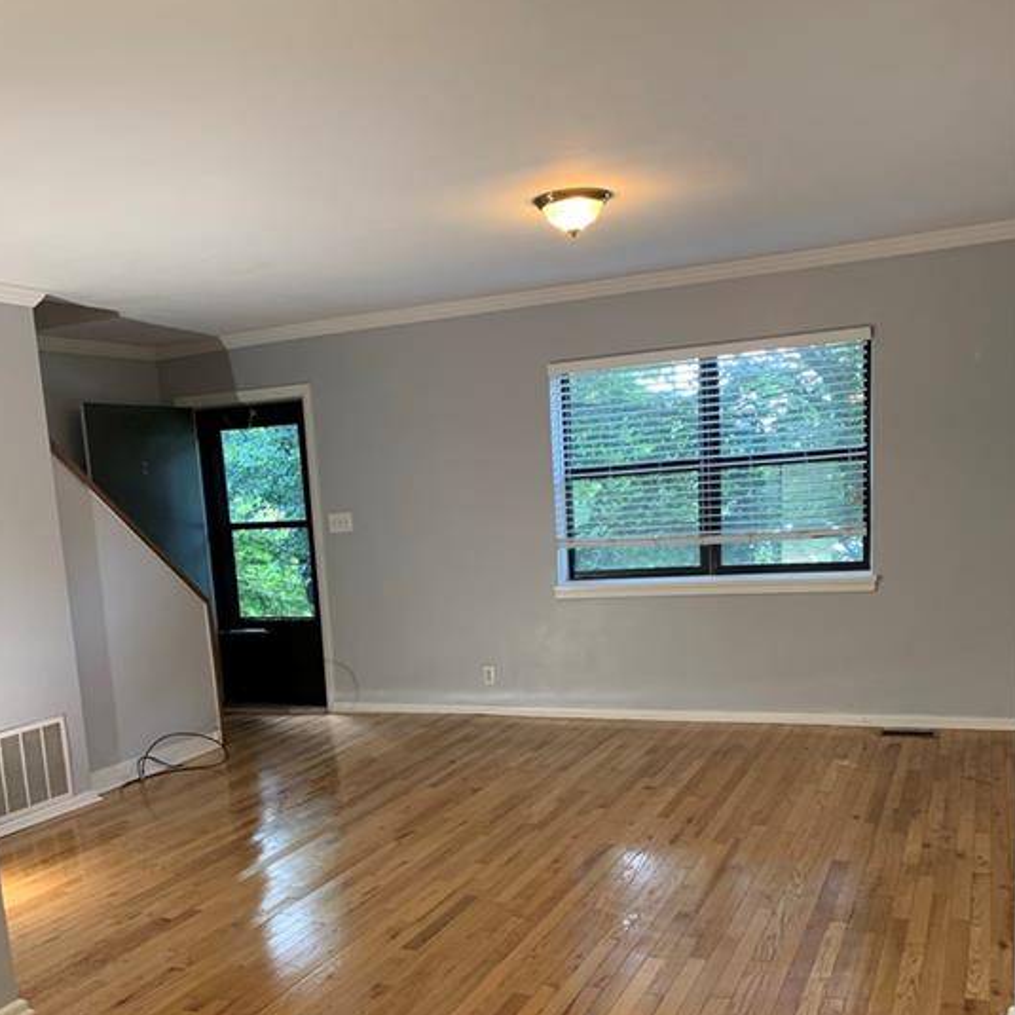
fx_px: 1095
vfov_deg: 48.8
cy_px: 687
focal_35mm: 33
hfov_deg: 49.7
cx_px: 474
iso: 100
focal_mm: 4.25
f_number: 1.8
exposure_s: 1/60
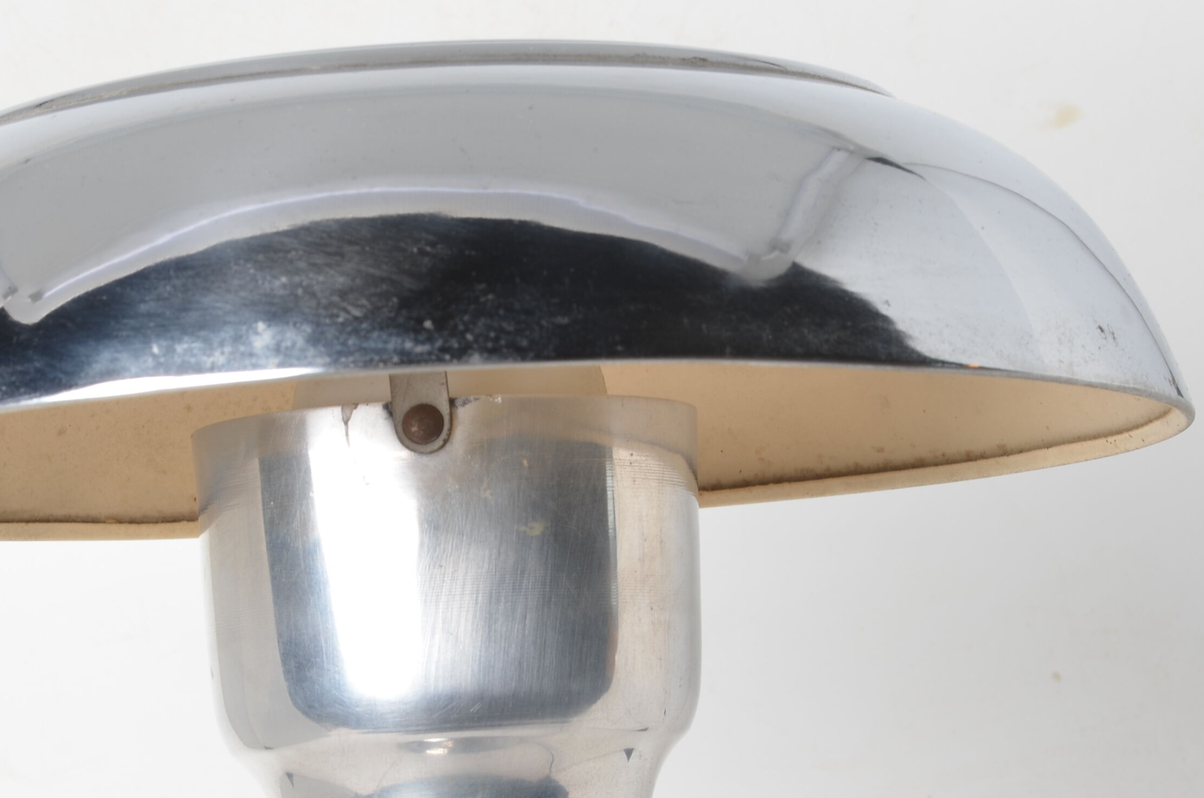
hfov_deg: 16.4
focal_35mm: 125
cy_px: 603
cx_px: 451
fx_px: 4172
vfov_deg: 10.9
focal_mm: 50
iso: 100
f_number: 11
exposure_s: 1/125
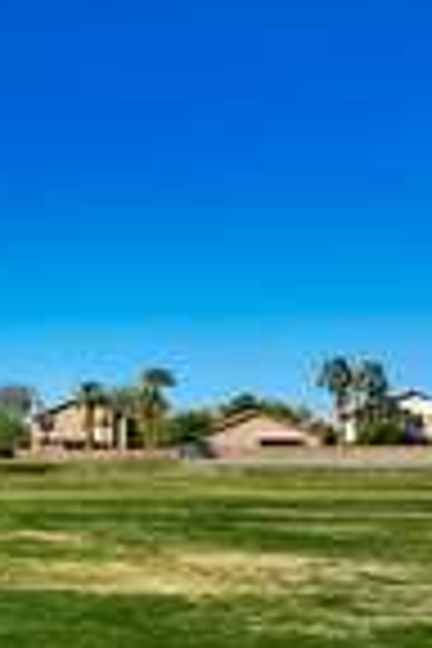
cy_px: 486
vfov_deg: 26.6
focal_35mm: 75
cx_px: -279
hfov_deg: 16.1
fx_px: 1350
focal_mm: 4.25
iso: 32
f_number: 1.8
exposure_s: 1/3413
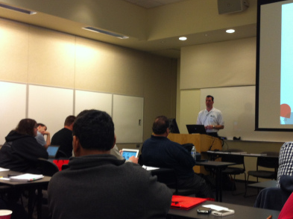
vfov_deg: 27.9
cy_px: 113
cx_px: 152
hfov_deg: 36.9
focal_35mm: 52
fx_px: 439
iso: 100
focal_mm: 3.85
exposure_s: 1/15
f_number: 2.8
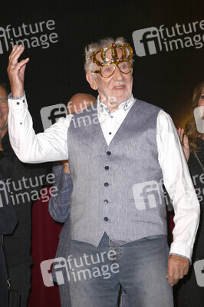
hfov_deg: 9.4
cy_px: 154
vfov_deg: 14.2
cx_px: 102
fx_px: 1235
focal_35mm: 145
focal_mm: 145
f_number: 5.6
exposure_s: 1/160
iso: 1000
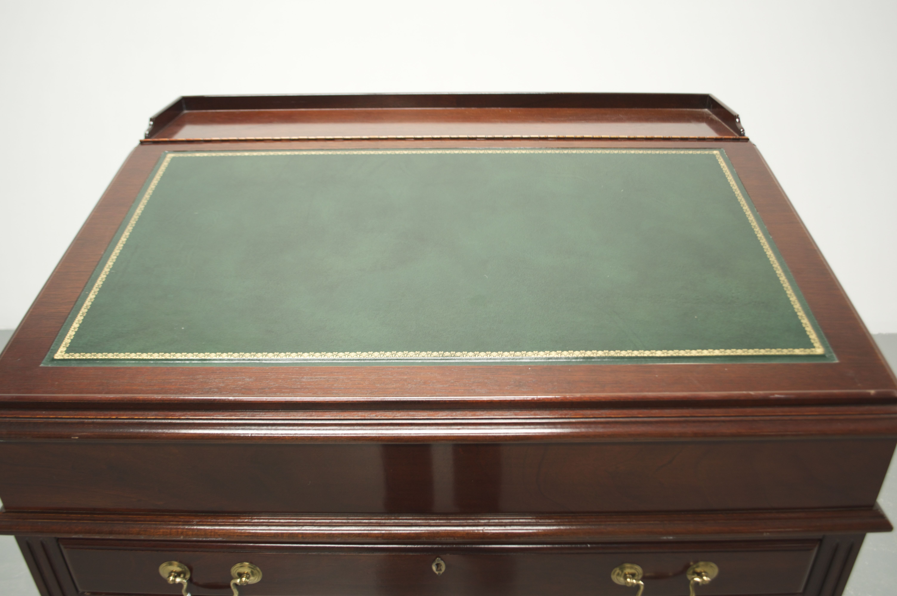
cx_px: 448
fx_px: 747
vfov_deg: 43.5
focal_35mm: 30
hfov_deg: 62.0
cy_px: 298
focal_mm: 20
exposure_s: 1/20
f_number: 3.8
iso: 200
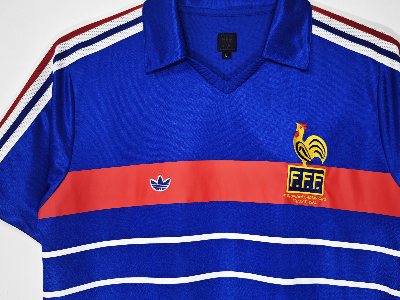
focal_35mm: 36
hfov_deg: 51.2
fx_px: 416
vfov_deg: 39.7
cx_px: 228
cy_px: 145
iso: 109
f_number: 1.75
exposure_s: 1/100
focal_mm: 8.67
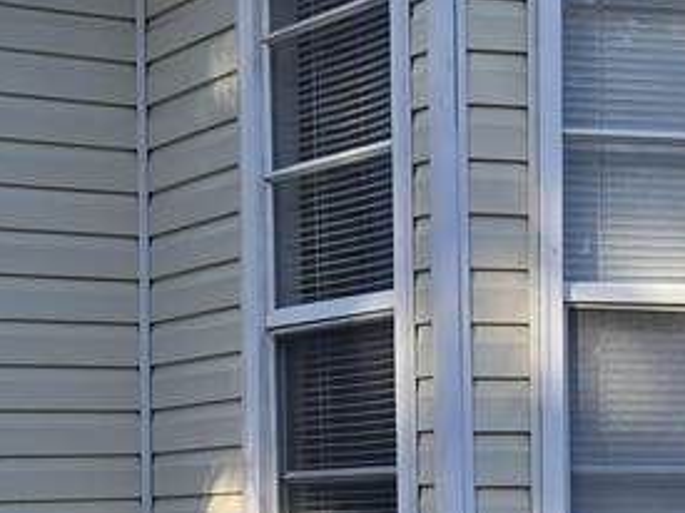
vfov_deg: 13.7
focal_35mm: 107
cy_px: 471
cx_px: 394
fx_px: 2116
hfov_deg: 18.4
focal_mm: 5.4
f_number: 1.8
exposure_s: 1/765
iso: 25
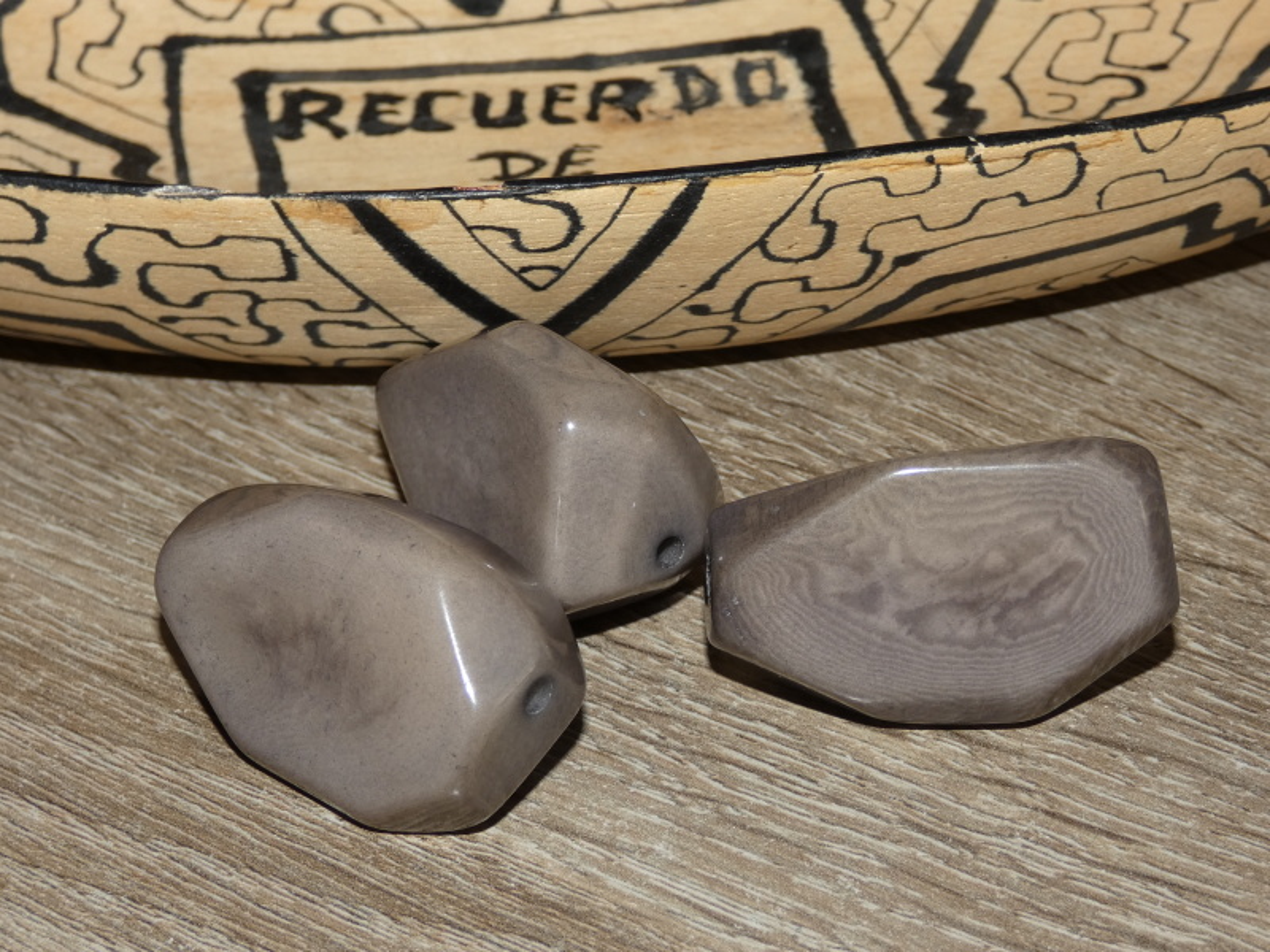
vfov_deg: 19.4
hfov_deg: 25.7
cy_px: 476
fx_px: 2788
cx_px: 635
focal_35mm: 76
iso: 80
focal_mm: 13.7
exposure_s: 1/60
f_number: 4.4
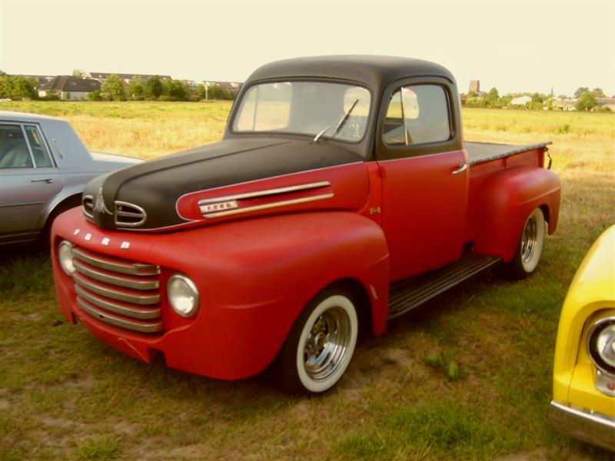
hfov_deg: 52.6
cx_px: 308
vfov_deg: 40.7
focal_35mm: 35
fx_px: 622
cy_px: 230
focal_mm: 5.8
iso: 50
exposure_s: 1/296
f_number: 2.8
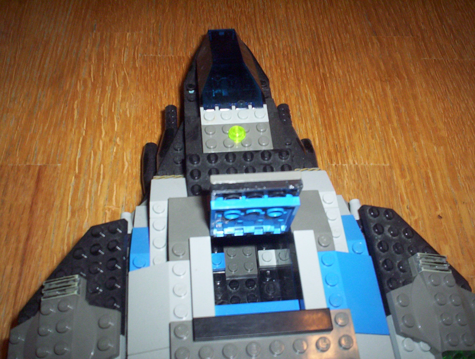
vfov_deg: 37.9
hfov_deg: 48.9
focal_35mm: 38
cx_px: 238
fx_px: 523
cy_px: 180
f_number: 4.5
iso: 140
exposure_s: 1/60
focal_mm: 4.99
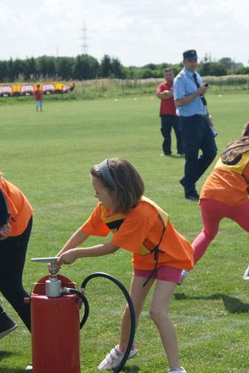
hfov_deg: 11.2
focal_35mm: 122
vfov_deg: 16.8
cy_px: 217
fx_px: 1268
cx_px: 199
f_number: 6.3
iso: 200
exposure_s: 1/800
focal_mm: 35
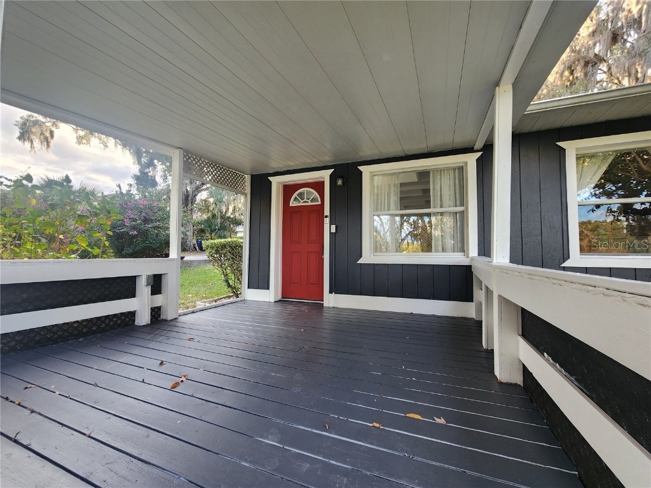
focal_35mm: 13
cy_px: 244
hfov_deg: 106.2
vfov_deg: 89.9
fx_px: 244
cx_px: 326
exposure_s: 1/60
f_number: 2.2
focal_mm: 2.2
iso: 64
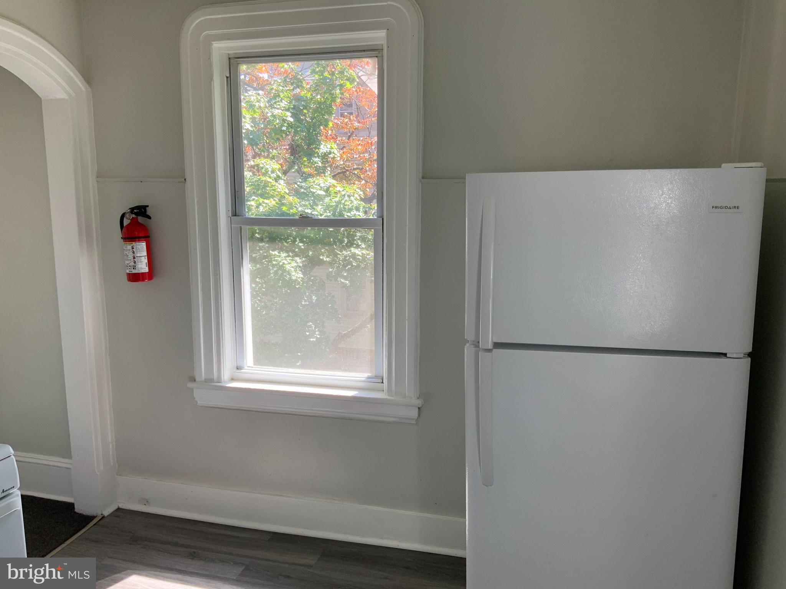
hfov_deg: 61.7
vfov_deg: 48.2
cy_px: 294
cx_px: 393
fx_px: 658
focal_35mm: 29
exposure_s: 1/120
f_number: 1.8
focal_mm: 3
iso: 40
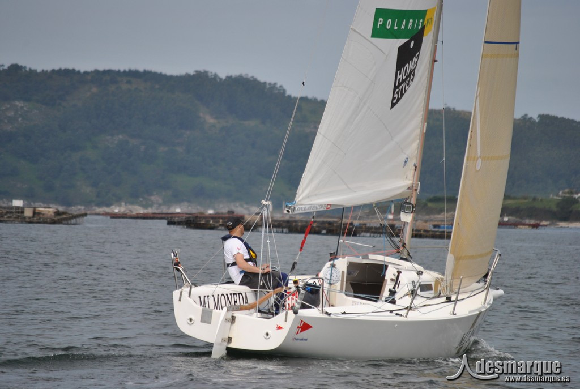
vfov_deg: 4.6
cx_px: 290
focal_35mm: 300
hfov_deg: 6.9
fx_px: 4842
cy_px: 194
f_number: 5.6
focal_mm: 200
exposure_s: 1/1250
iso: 200
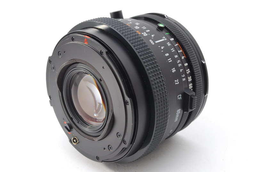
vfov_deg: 16.6
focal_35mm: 82
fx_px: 588
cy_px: 86
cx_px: 128
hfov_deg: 24.6
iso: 320
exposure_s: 1/100
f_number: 16
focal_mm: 55
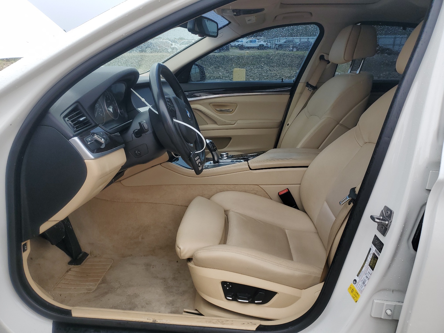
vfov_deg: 53.1
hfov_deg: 67.3
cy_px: 166
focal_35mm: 26
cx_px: 222
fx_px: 333
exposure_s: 1/556
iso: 50
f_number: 1.5
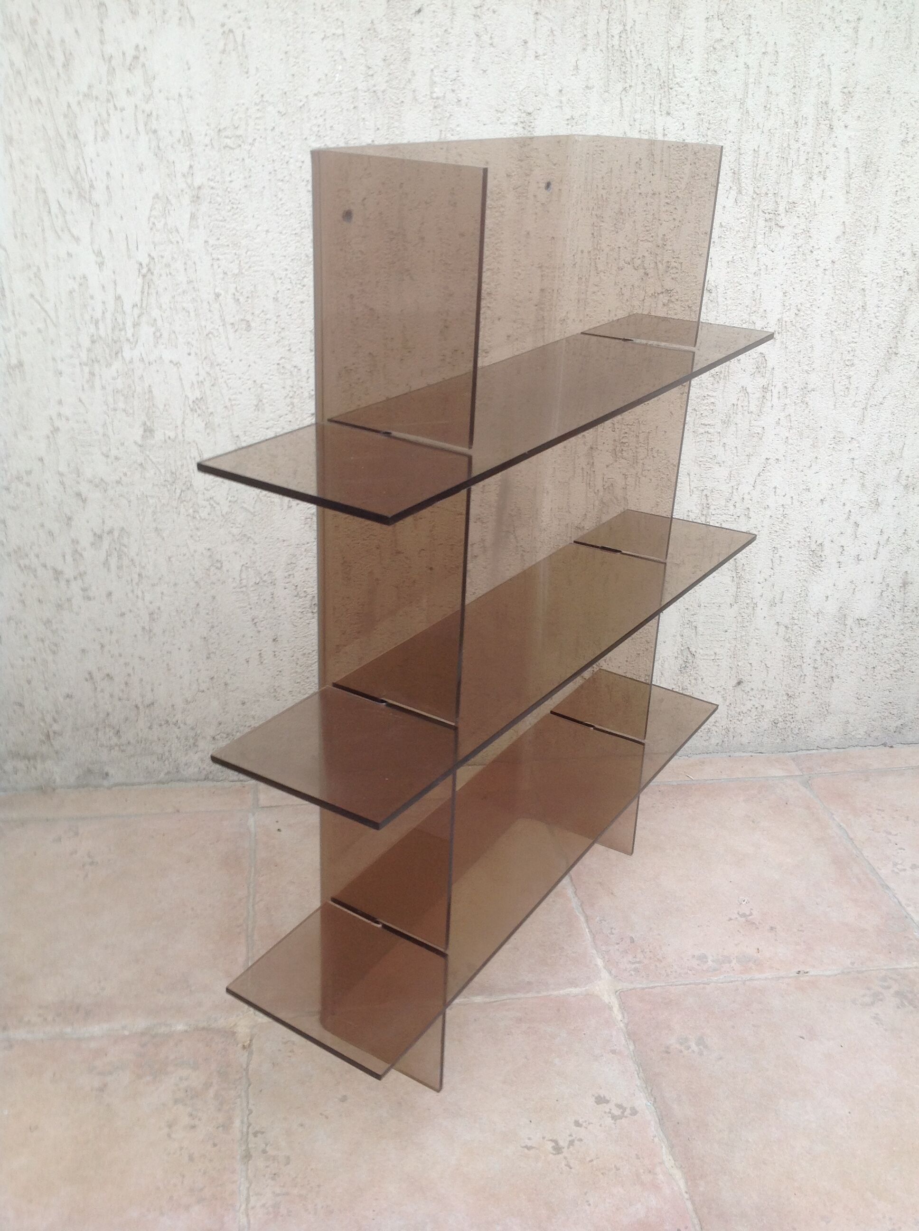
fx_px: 1242
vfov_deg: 52.7
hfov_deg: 40.6
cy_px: 616
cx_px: 460
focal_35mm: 35
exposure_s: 1/40
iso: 50
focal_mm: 4.28
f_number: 2.4
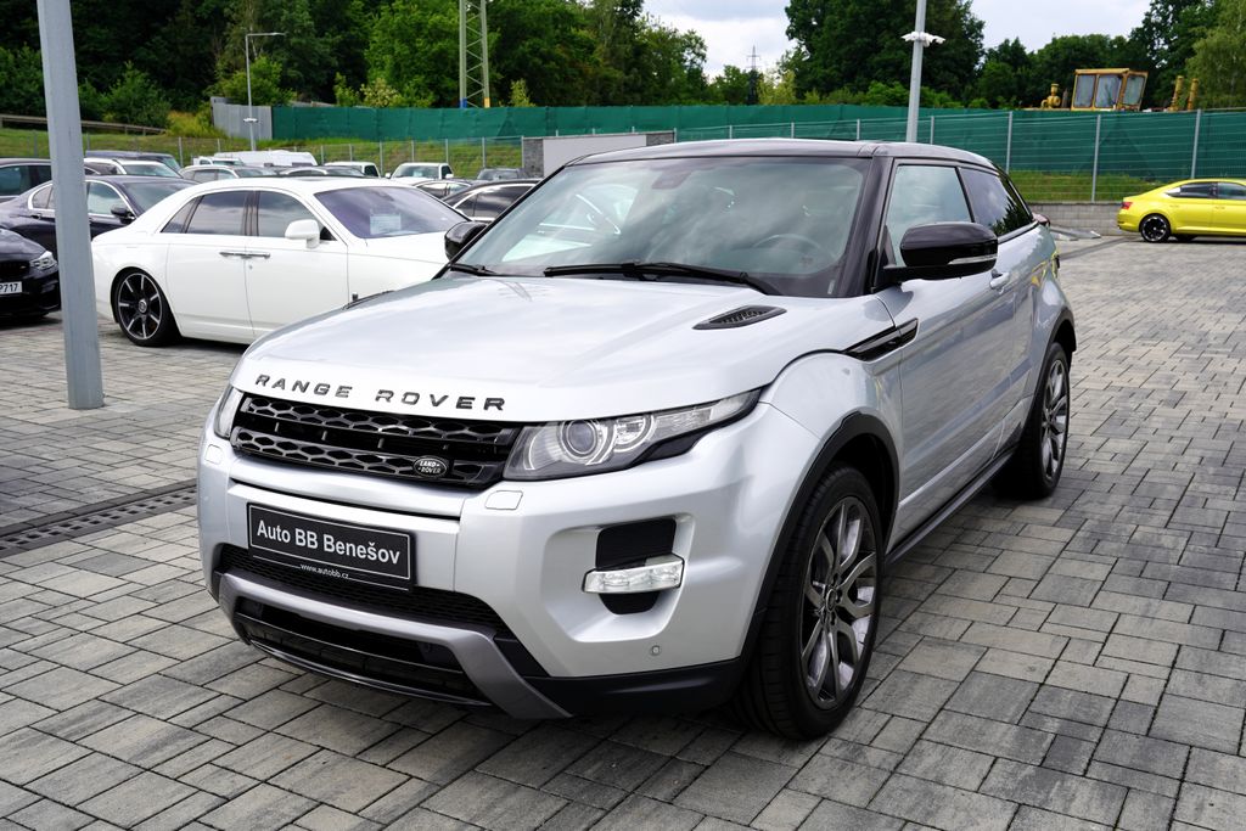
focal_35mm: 33
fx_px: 1142
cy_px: 416
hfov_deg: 57.2
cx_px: 623
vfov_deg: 40.0
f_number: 9
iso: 100
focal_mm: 33
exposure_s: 1/125
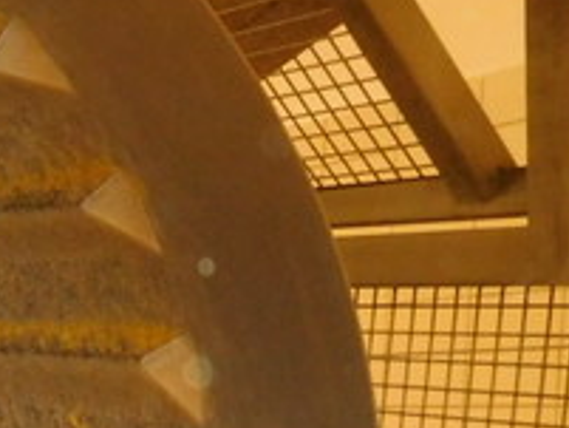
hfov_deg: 18.4
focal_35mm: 87
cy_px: 571
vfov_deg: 16.0
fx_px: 1431
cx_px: -405
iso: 500
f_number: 3.4
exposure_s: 1/30
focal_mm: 4.5
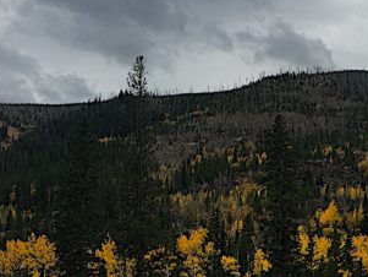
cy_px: 221
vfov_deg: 19.7
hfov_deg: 26.2
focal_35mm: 74
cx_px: 246
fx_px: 787
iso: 25
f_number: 2.2
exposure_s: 1/1451
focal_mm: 4.15
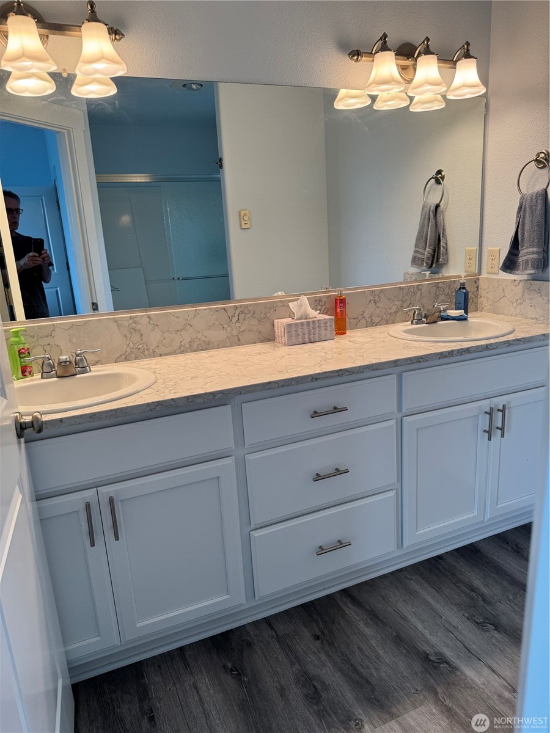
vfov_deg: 71.6
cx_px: 275
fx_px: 508
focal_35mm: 24
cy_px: 366
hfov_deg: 56.8
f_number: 1.78
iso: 64
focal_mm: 6.76
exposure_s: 1/120
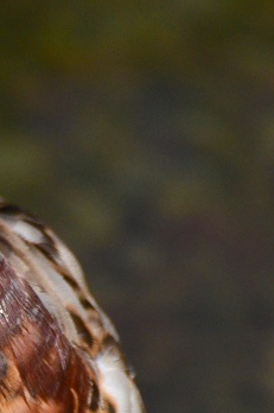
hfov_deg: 1.1
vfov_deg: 1.6
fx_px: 14793
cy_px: 294
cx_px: -114
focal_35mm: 1292
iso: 1250
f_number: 5.6
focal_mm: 300
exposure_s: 1/8000
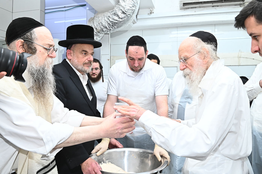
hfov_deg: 65.5
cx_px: 131
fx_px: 204
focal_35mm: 28
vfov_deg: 46.4
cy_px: 87
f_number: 8
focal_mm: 28
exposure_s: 1/200
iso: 2500
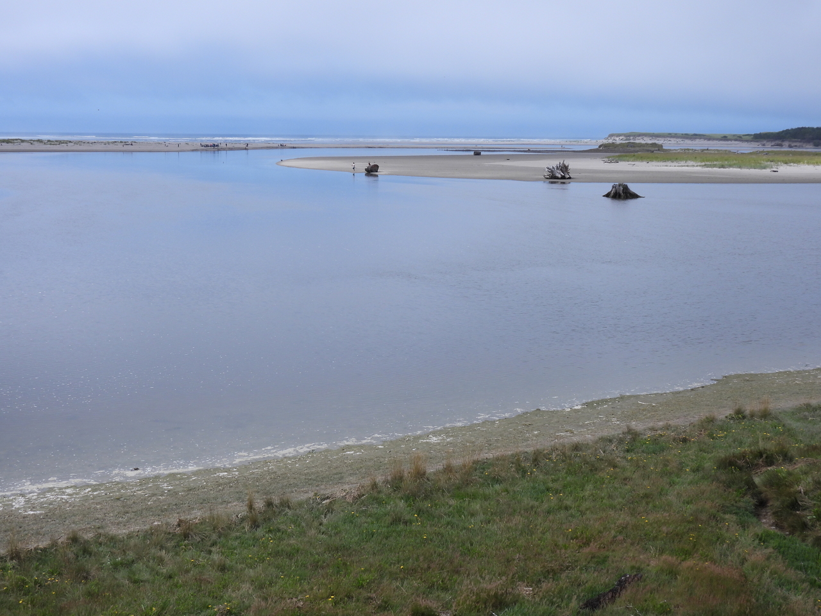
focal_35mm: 50
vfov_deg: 29.1
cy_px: 308
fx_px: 1186
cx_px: 410
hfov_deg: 38.2
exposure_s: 1/1600
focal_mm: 8.9
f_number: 4
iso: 100
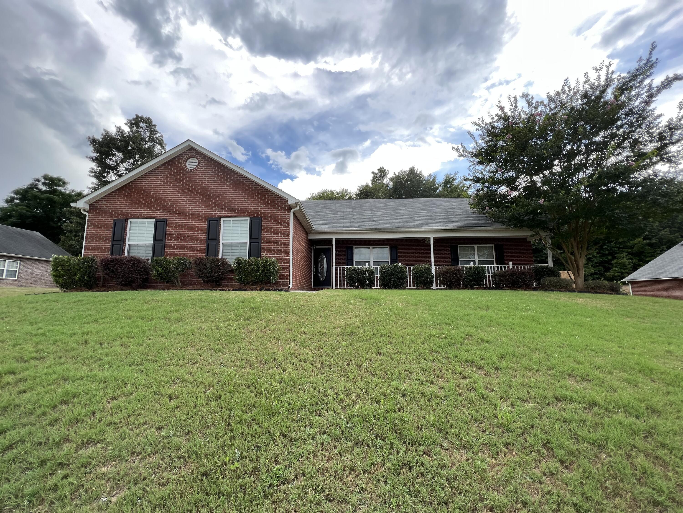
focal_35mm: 13
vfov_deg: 89.9
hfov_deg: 106.2
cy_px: 256
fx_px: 256
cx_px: 342
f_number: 1.8
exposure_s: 1/388
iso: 32
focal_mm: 1.57
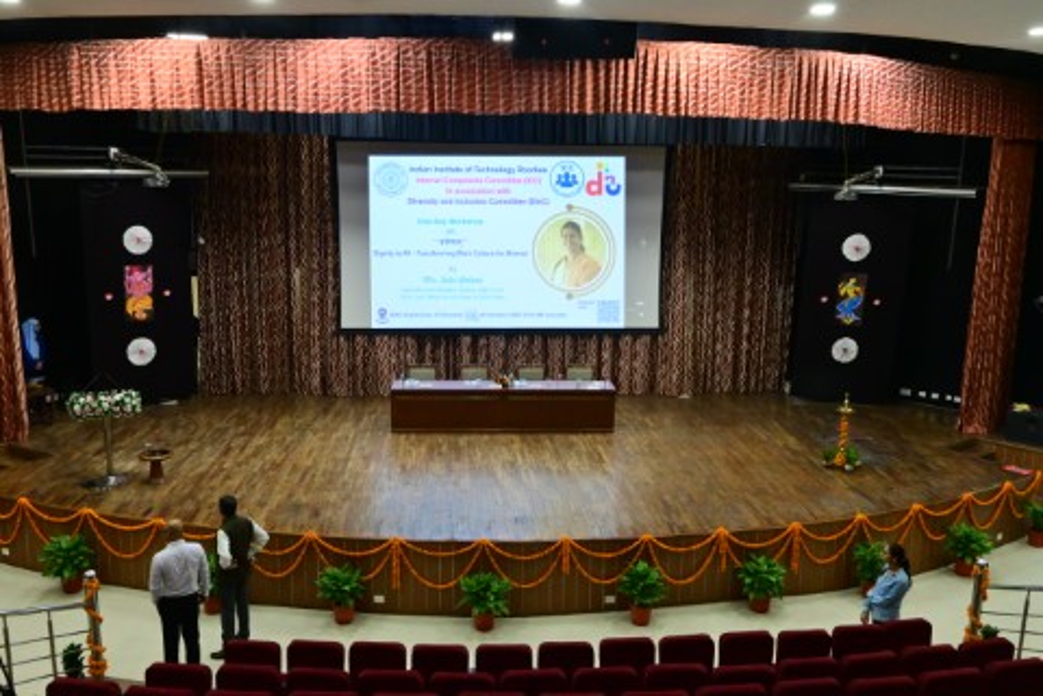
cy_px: 348
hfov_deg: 61.9
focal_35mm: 30
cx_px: 522
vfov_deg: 43.6
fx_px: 869
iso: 2000
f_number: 10
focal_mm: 20
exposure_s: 1/25
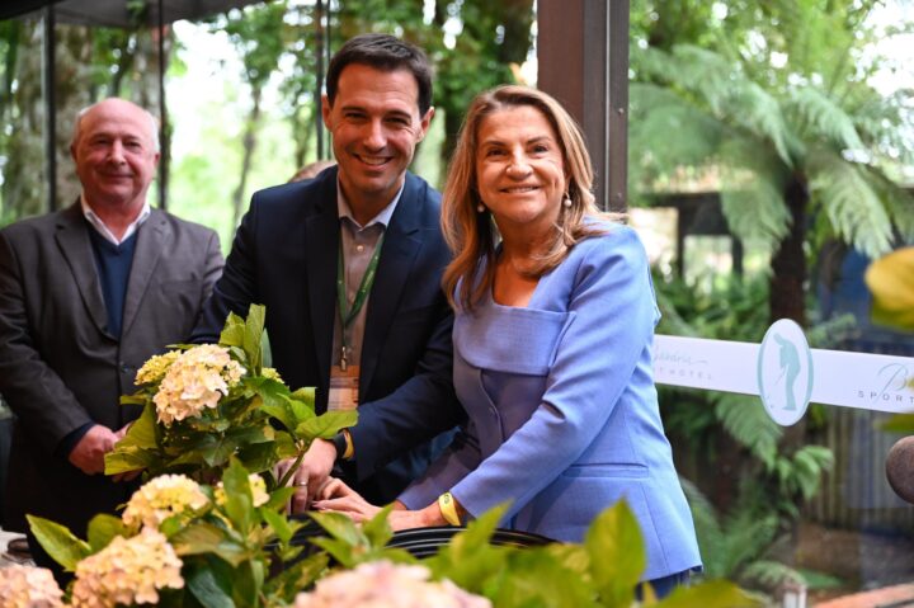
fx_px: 1218
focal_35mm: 48
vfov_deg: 28.0
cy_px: 304
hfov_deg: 41.1
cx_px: 457
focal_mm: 48
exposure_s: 1/200
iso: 3200
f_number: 2.8
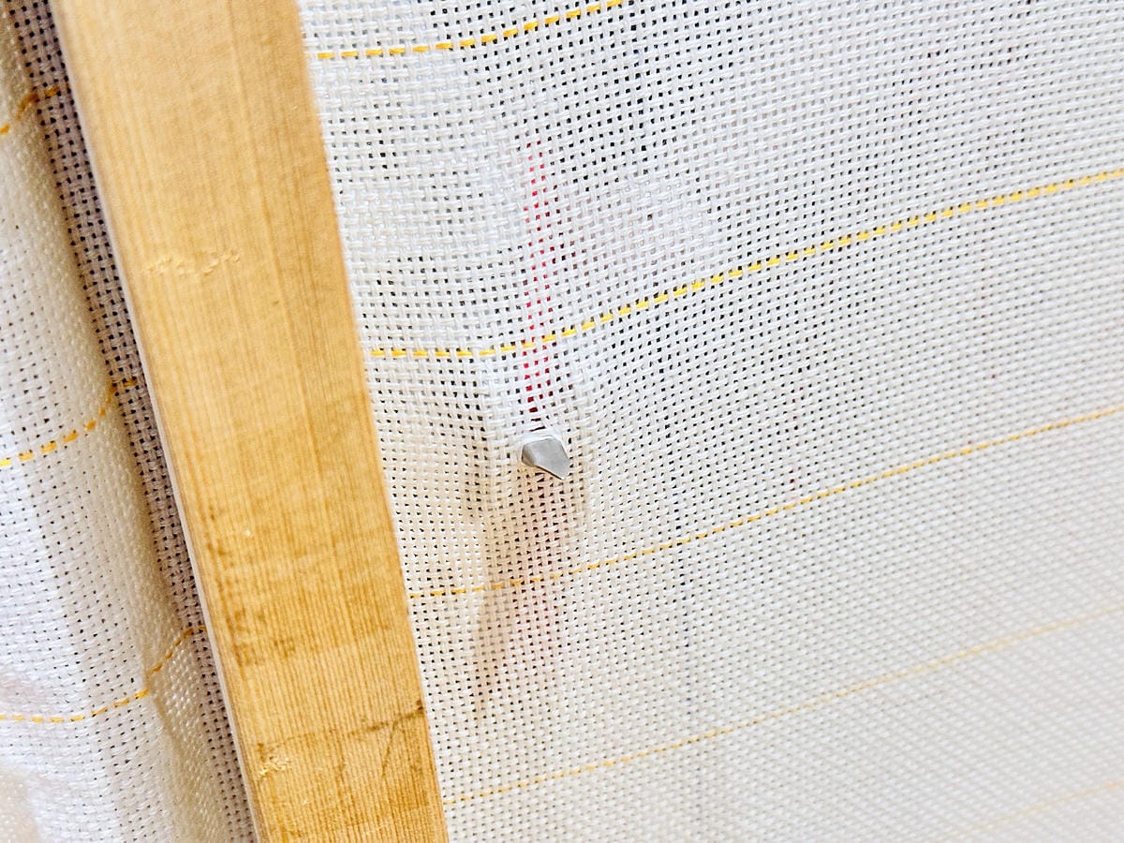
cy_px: 422
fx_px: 1559
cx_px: 562
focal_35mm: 48
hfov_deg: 39.7
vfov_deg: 30.3
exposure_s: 1/40
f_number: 1.78
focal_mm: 6.86
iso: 250
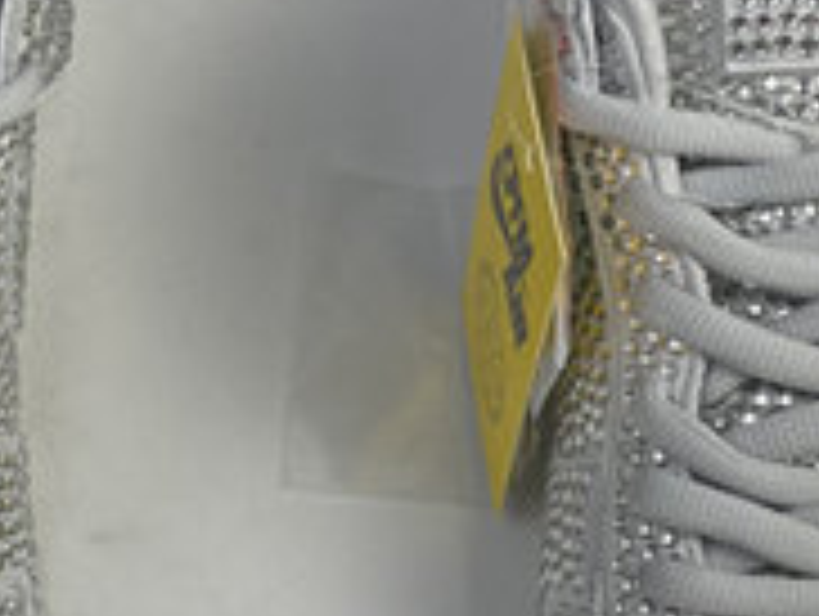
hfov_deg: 19.6
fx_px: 2369
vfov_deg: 14.8
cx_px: 297
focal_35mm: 100
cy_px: 357
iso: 40
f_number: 1.6
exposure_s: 1/121
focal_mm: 4.2
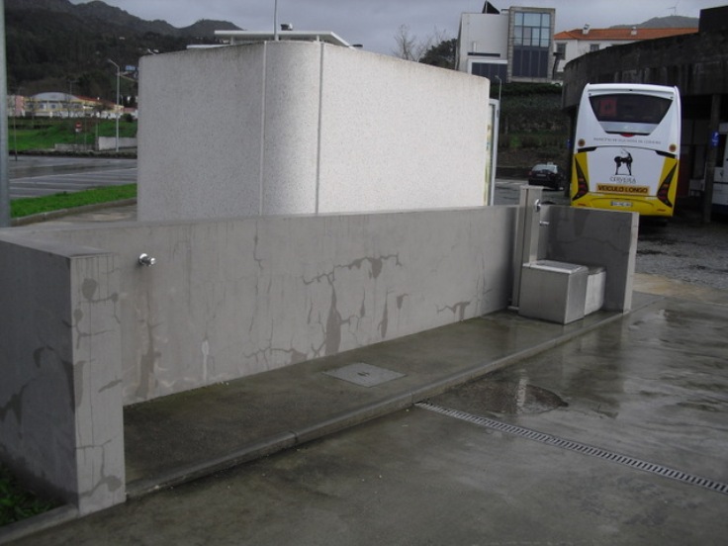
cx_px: 364
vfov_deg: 39.7
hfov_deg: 51.4
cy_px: 273
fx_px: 757
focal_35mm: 36
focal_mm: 6.3
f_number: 7.8
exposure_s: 1/125
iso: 100
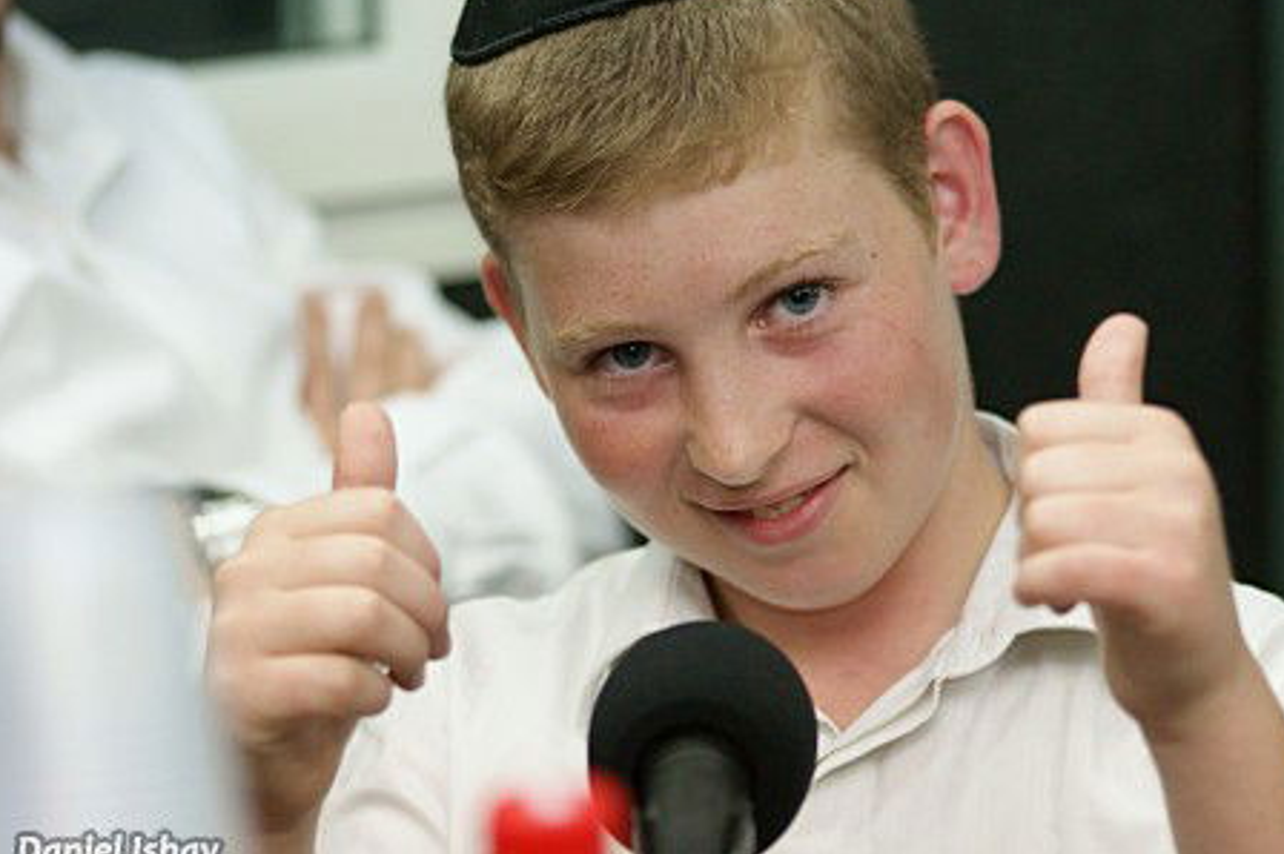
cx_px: 757
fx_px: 6722
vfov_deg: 7.3
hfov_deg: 10.9
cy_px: 383
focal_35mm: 189
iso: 400
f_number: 2.8
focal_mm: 105
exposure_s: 1/125
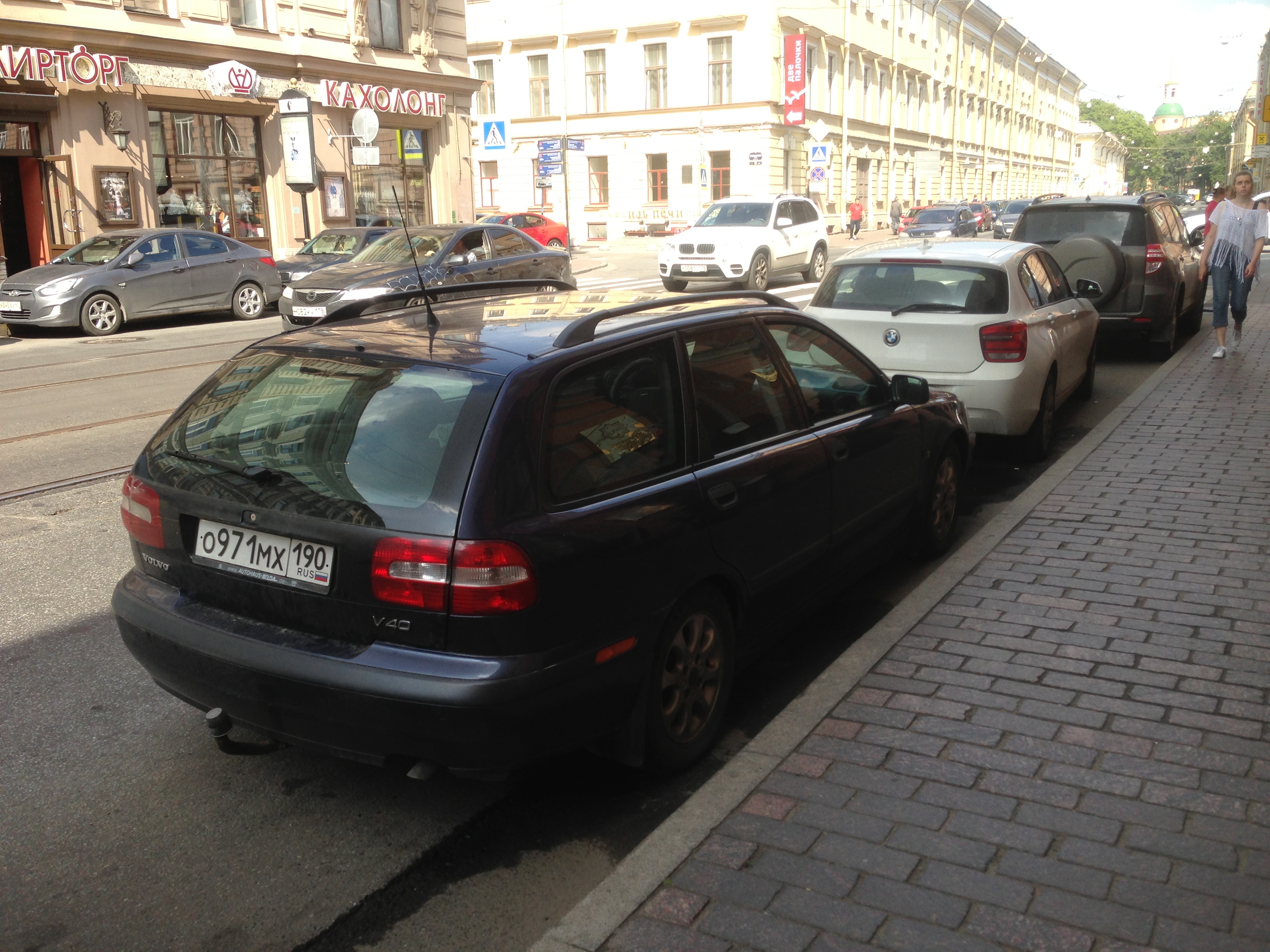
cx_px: 635
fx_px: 1211
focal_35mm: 33
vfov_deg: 42.9
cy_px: 476
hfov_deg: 55.4
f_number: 2.4
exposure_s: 1/437
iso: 50
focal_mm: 4.13
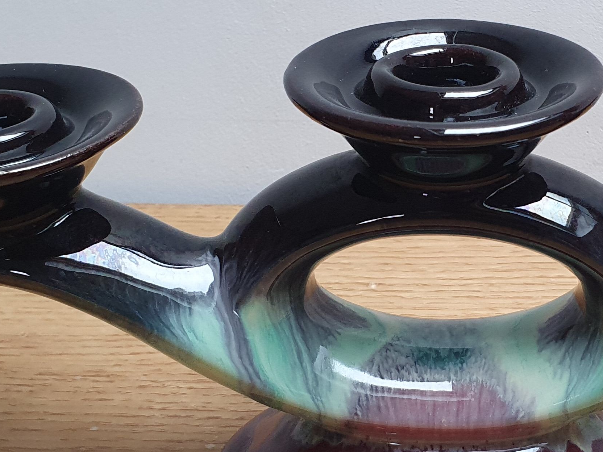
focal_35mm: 63
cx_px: 448
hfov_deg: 30.2
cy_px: 194
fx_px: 1097
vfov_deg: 23.3
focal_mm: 4.32
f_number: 2.4
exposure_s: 1/100
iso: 125
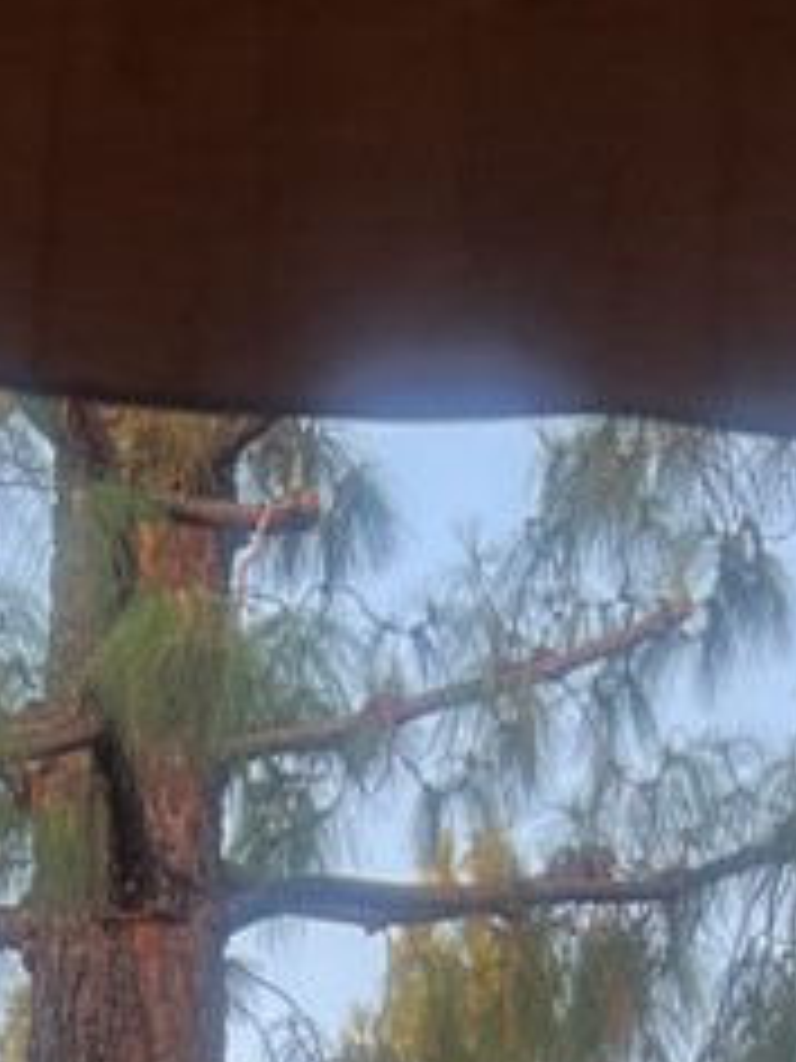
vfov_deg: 14.7
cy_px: 2052
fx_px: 3465
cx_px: 463
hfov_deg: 13.1
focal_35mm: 113
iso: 40
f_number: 1.5
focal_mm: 5.7
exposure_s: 1/180
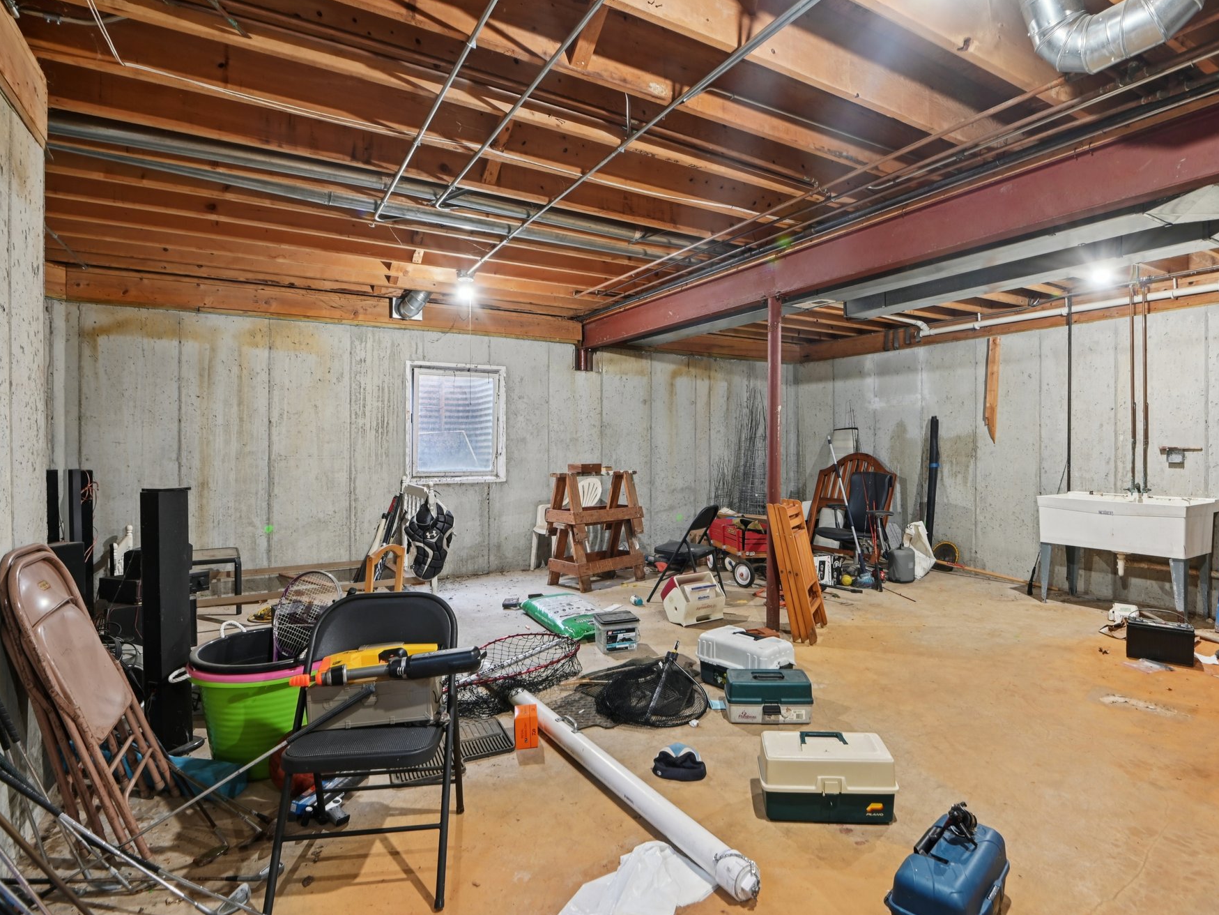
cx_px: 668
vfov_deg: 71.6
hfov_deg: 87.5
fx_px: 634
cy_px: 472
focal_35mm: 18
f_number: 13
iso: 400
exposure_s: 1.3
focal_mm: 16
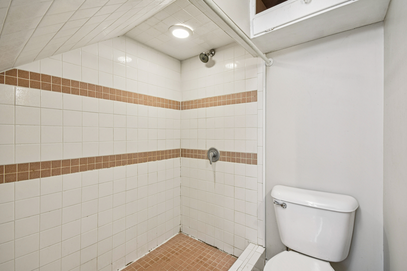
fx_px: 170
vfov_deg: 77.3
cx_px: 204
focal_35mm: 15
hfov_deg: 100.4
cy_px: 136
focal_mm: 10
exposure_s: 1/15
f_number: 8
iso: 400
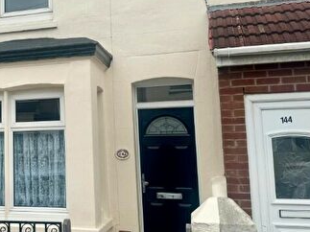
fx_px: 466
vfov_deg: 27.9
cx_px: 41
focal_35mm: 52
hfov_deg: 35.1
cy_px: 86
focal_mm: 6.76
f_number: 1.78
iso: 80
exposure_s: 1/1980
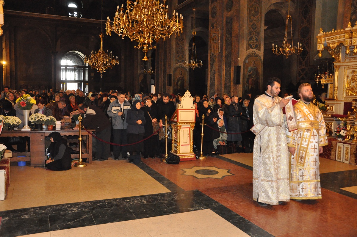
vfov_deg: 41.6
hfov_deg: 59.6
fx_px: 312
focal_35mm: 32
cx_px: 178
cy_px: 118
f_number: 4.5
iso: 3200
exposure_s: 1/30
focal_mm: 21
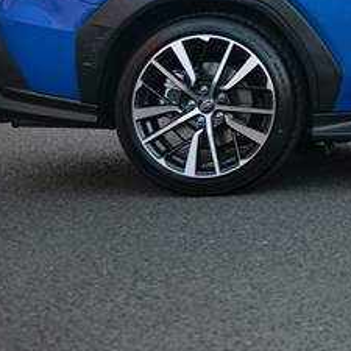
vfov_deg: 10.8
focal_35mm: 159
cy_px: -52
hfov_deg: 10.5
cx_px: 588
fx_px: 1824
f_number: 3.2
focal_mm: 42
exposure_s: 1/400
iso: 800
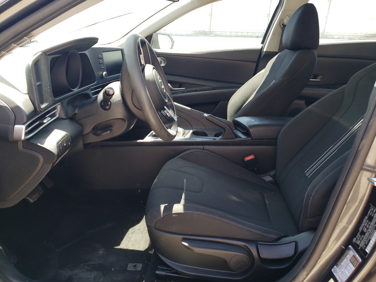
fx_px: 282
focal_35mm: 26
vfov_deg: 53.1
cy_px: 141
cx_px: 188
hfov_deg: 67.3
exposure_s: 1/185
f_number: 1.5
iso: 50
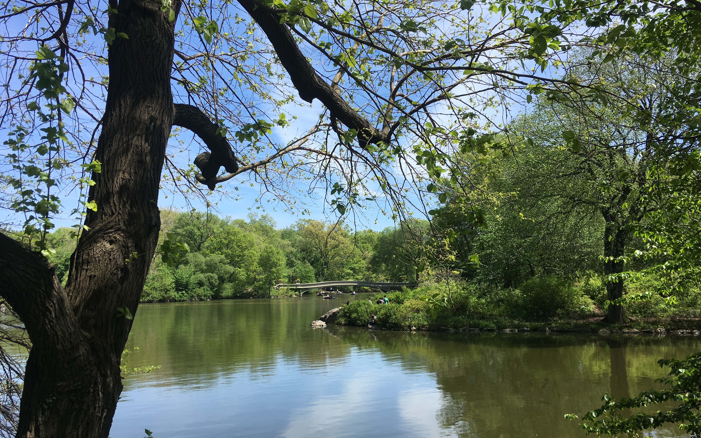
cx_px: 349
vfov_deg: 40.5
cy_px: 245
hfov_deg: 61.2
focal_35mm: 31
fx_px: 592
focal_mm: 4.15
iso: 25
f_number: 2.2
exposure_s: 1/1131
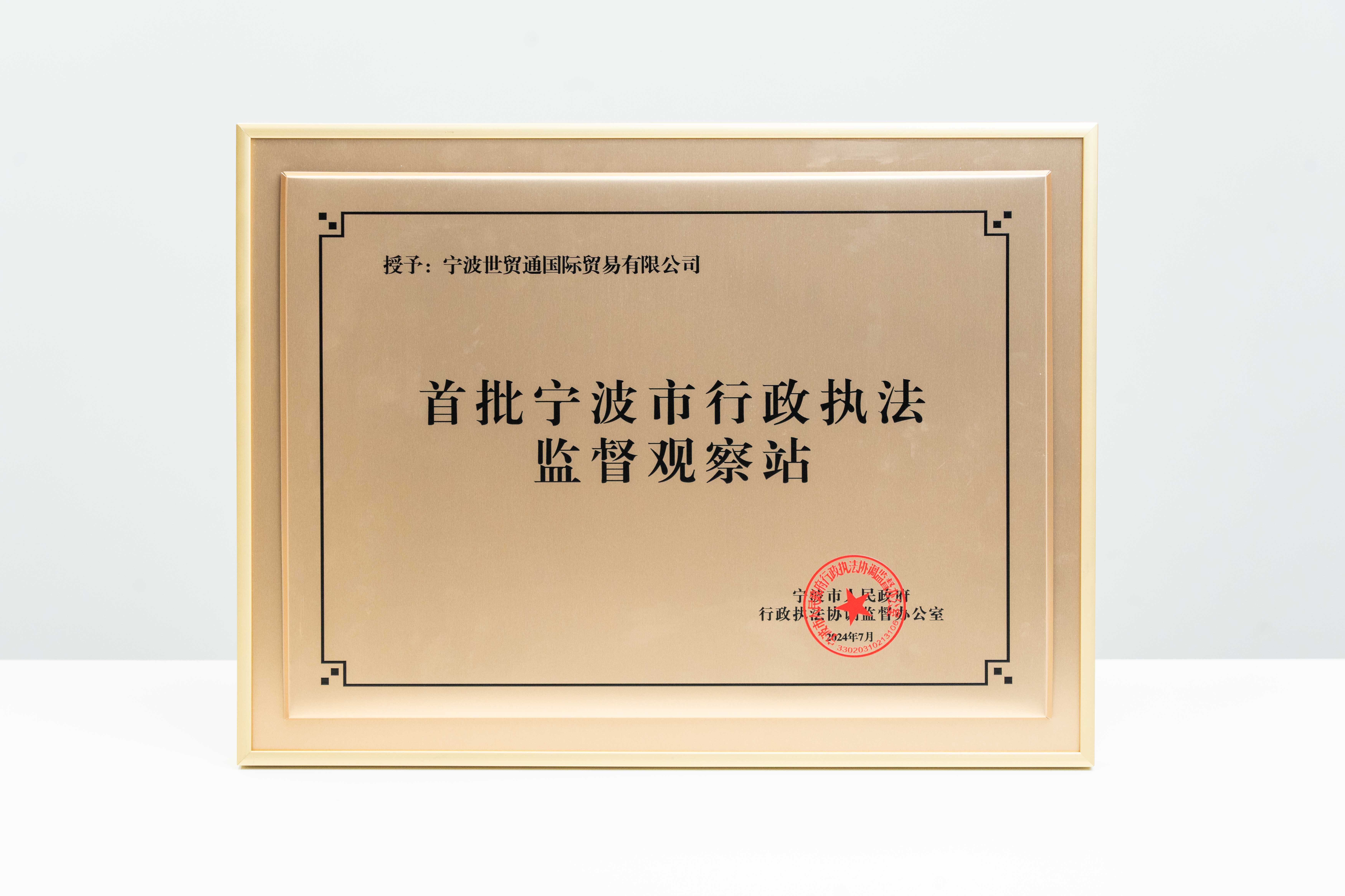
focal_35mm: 105
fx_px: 3923
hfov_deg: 19.5
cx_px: 672
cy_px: 448
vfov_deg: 13.0
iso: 1600
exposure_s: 1/125
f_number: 8
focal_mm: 105
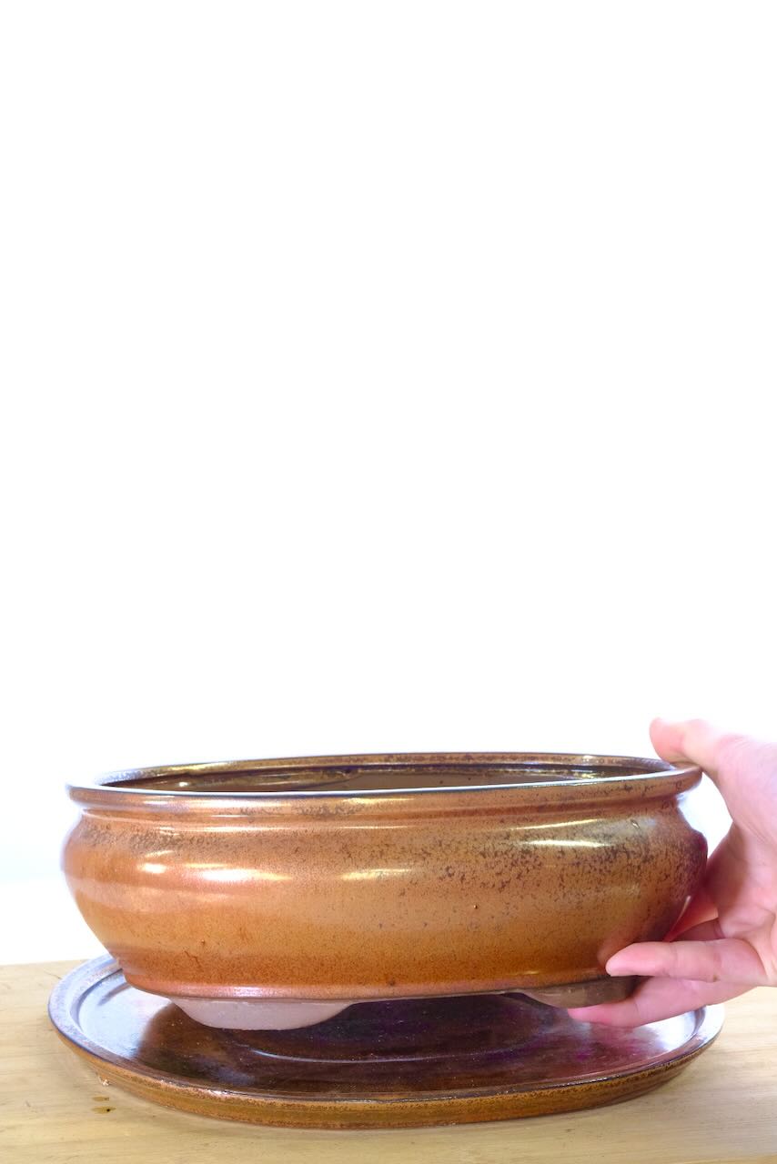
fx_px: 3786
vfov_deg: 17.5
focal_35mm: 117
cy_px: 582
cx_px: 388
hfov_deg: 11.7
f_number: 13
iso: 2500
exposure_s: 1/8
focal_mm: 77.9
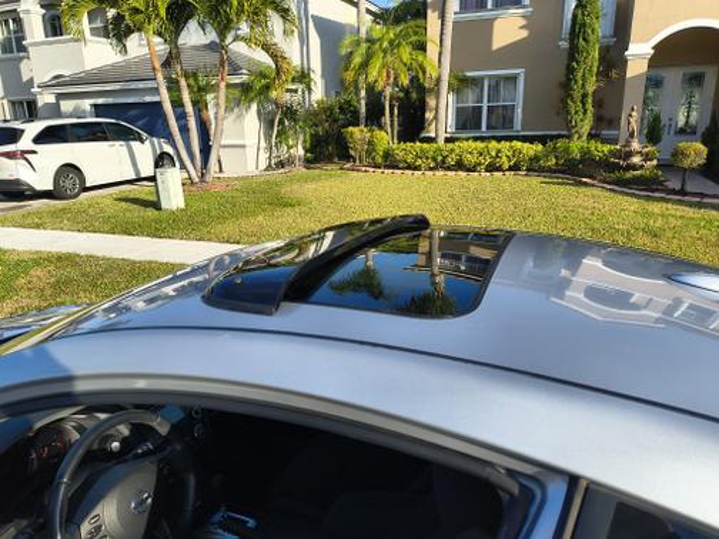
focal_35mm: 25
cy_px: 270
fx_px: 519
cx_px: 360
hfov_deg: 69.4
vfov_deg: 54.9
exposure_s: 1/874
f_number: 1.7
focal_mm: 4.68
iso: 100
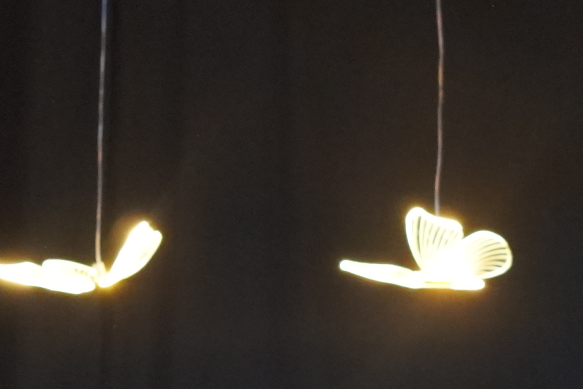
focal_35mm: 368
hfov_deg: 5.6
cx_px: 741
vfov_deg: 3.7
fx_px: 5958
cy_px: 521
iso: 2000
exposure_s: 1/40
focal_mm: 50
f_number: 4.5
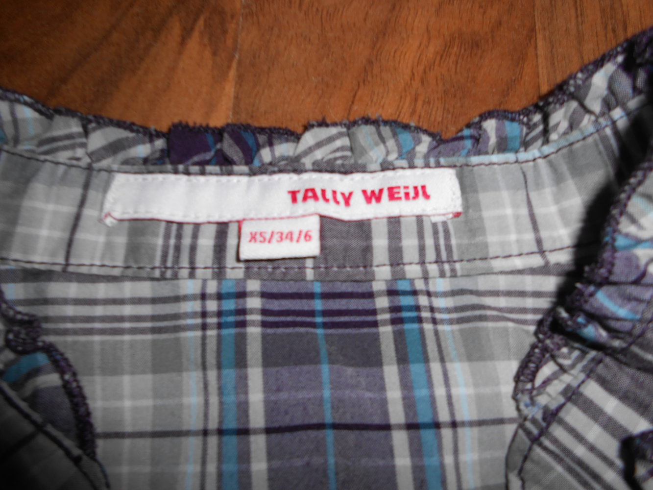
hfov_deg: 67.3
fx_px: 491
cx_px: 326
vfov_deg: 53.1
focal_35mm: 26
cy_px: 245
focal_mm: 4.6
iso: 80
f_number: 11.5
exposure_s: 1/25
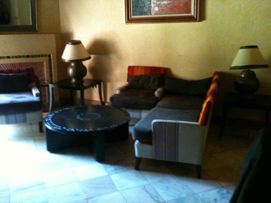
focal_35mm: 35
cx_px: 136
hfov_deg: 52.6
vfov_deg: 40.7
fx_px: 274
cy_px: 102
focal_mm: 3.85
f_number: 2.8
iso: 640
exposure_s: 1/17
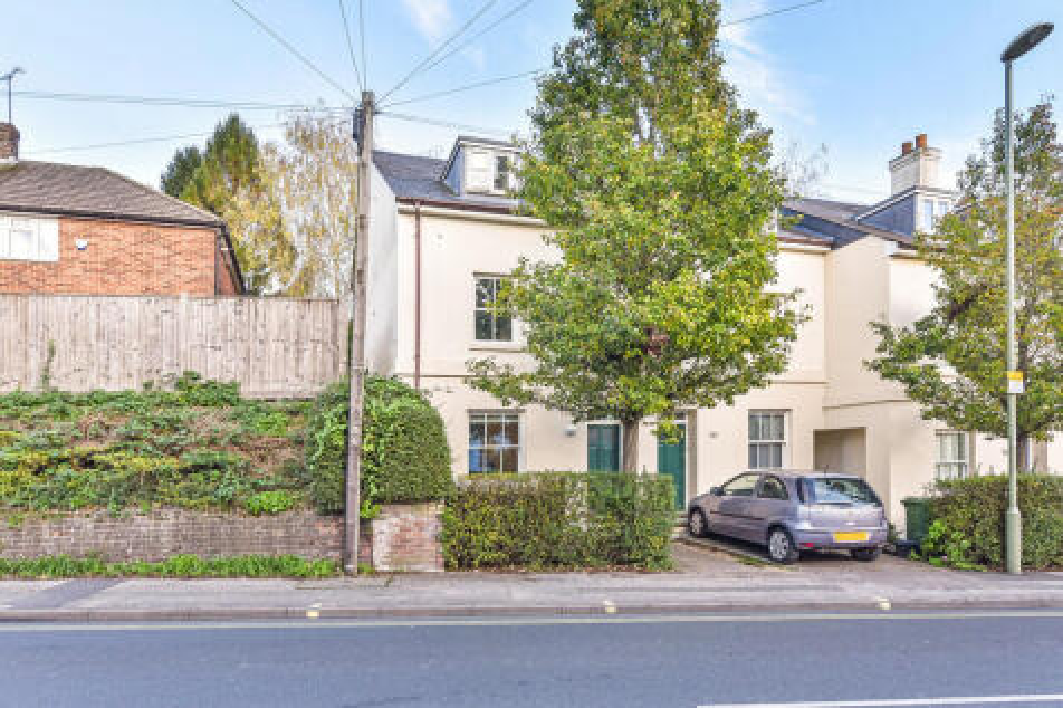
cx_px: 532
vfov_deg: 59.5
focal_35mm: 21
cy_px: 354
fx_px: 620
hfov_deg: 81.2
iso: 400
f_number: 8
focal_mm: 21
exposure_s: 1/200
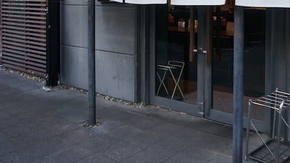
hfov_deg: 43.9
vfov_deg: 24.8
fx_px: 354
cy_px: 3
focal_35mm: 46
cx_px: 194
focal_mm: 16
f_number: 4
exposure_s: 1/60
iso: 125
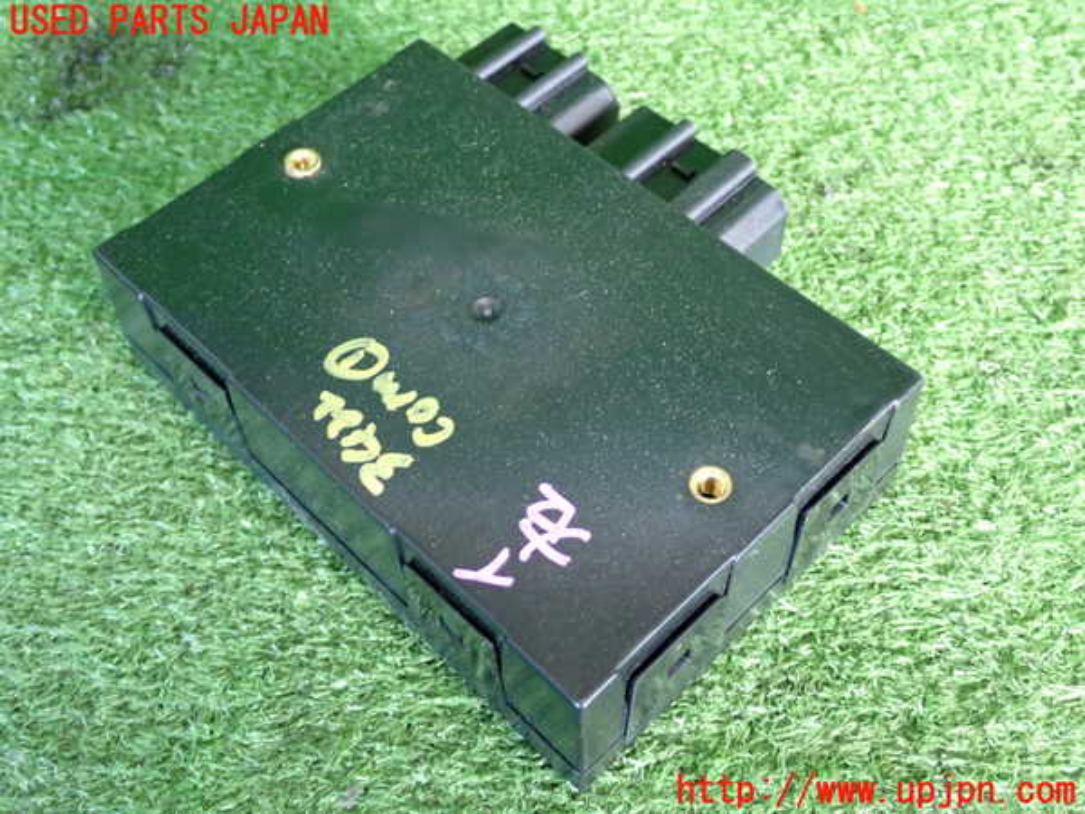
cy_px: 407
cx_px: 542
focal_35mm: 41
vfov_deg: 35.1
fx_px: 1285
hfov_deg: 45.8
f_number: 2.8
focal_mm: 7.31
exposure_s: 1/40
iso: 800
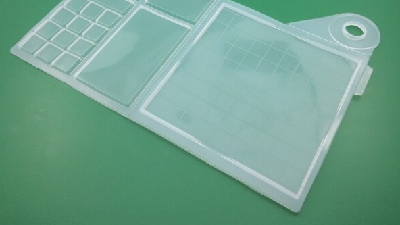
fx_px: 339
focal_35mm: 32
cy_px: 93
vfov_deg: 36.6
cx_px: 199
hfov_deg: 61.0
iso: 64
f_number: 2.2
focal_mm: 4.15
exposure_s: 1/100
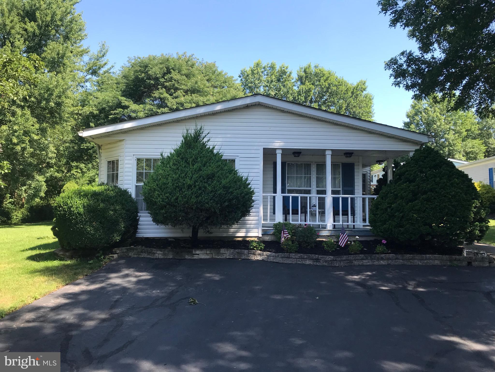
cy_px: 186
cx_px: 248
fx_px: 400
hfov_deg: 63.4
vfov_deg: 49.7
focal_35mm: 28
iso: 20
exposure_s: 1/634
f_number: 1.8
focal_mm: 3.99
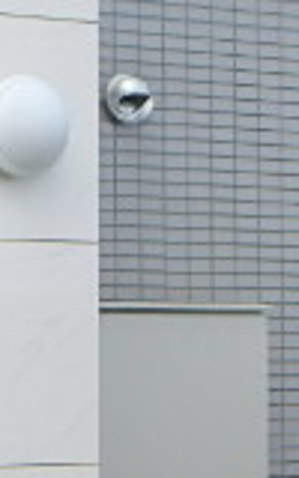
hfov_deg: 10.6
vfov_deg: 23.1
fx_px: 1160
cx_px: -583
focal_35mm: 89
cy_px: 335
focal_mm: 3.7
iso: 125
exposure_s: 1/400
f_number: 3.5
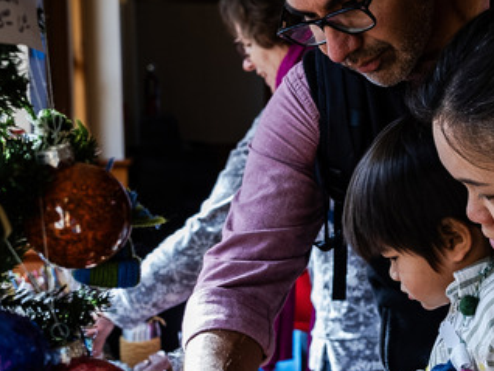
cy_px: 307
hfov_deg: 24.7
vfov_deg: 18.7
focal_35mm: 78
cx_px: 385
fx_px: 1114
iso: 250
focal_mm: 29
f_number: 4
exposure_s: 1/60
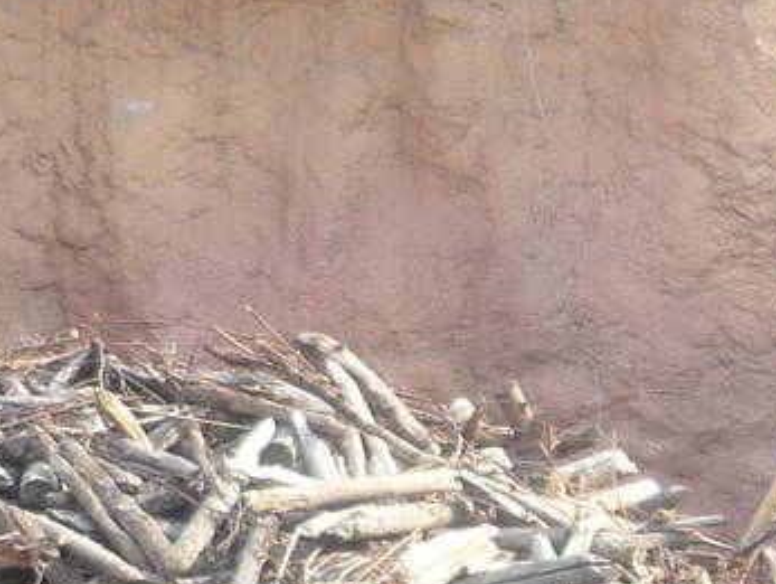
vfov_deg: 9.6
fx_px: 3411
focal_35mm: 152
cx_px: 1022
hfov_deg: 12.6
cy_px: 707
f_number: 2.8
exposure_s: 1/200
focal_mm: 5.5
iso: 100
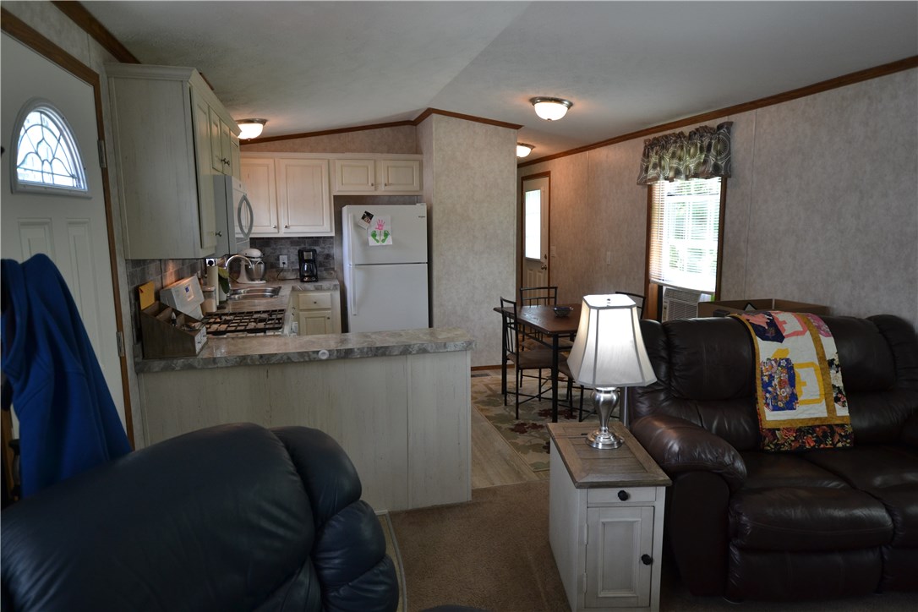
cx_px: 459
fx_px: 535
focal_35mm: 21
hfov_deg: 81.2
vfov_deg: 59.5
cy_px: 306
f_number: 3.5
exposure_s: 1/100
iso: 400
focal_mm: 14
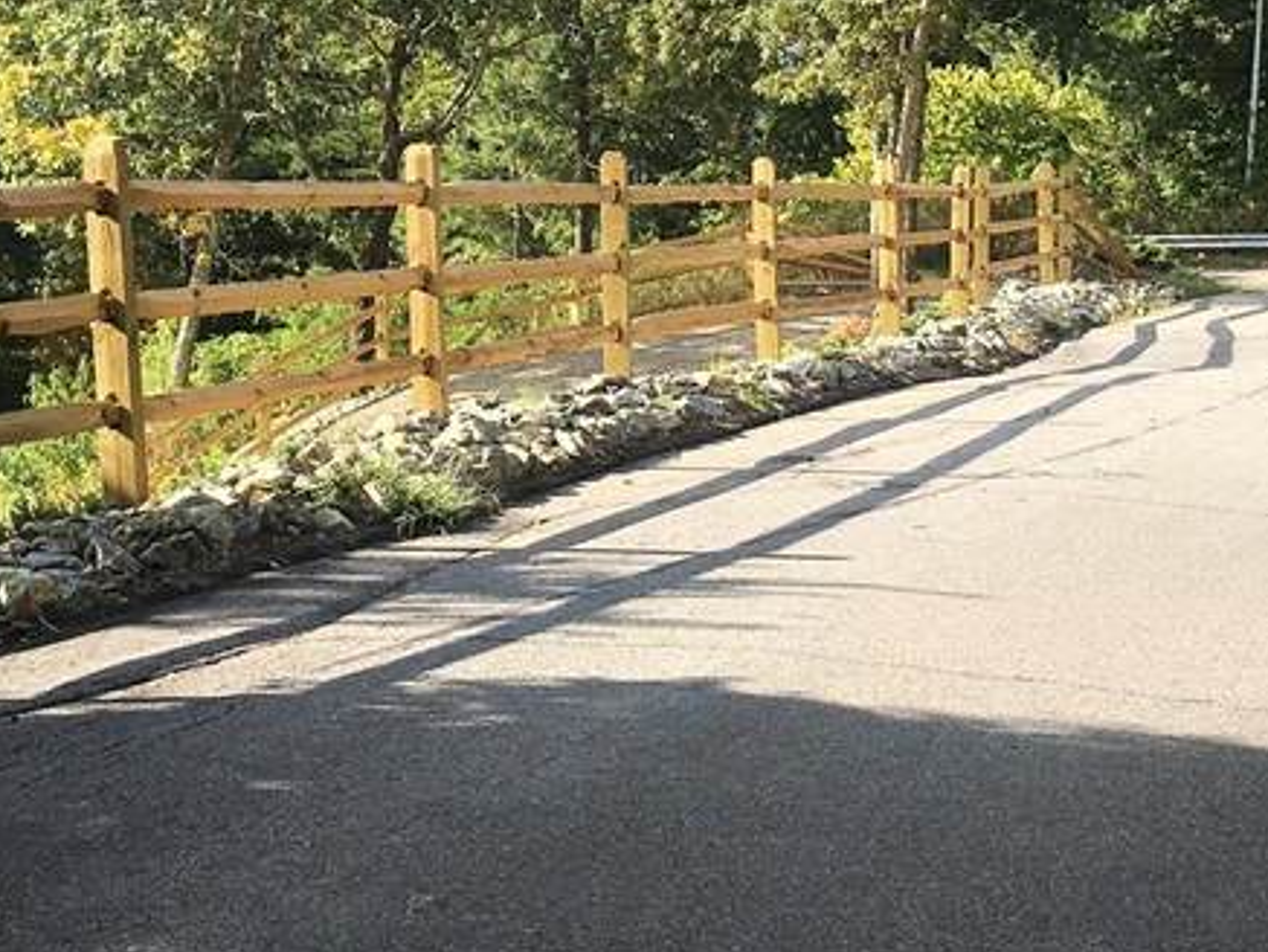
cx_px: 592
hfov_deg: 23.8
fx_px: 3005
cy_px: 131
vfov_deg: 17.8
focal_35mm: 82
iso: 20
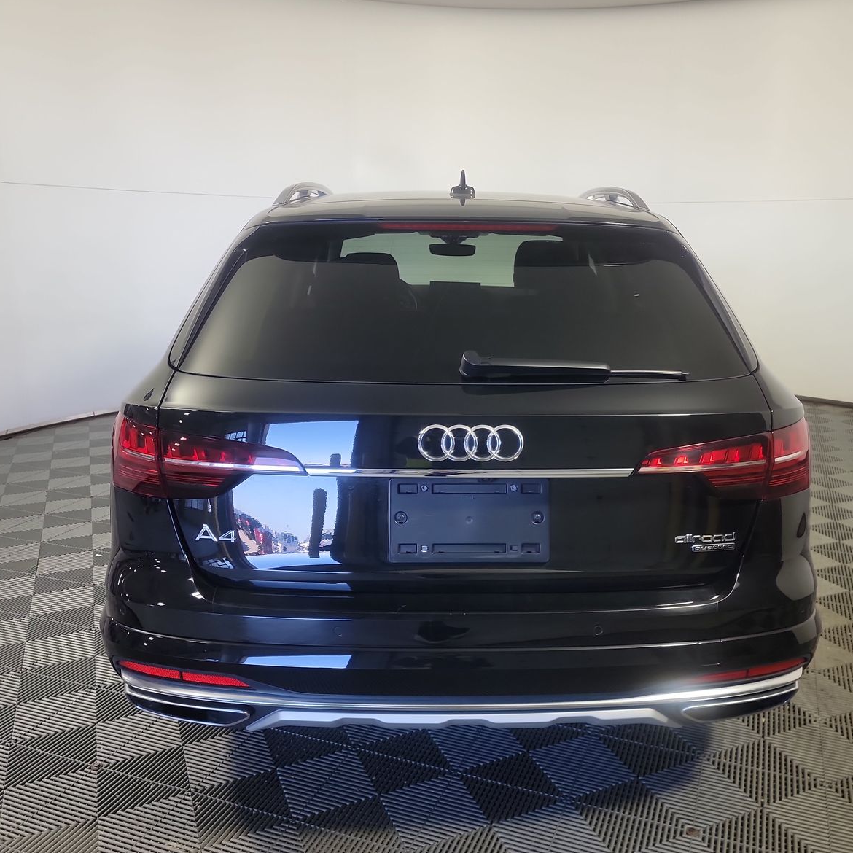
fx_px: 808
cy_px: 429
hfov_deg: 55.5
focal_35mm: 29
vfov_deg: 55.6
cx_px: 470
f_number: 1.8
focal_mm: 6.7
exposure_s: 1/59
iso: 114
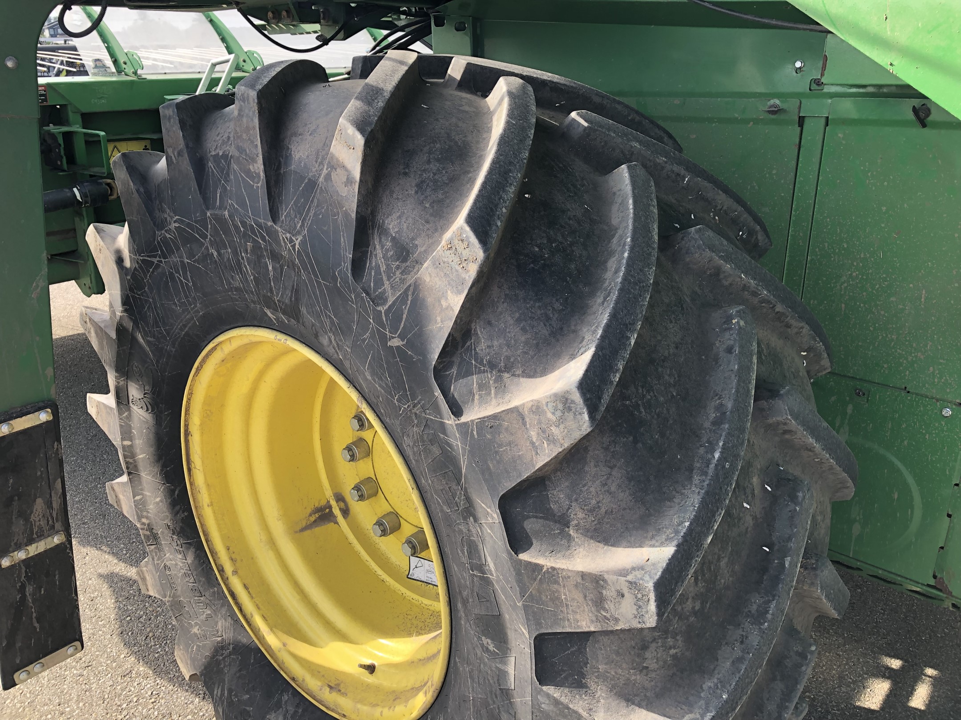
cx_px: 480
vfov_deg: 49.7
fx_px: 777
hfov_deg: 63.4
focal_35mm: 28
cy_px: 360
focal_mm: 3.99
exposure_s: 1/233
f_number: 1.8
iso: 20
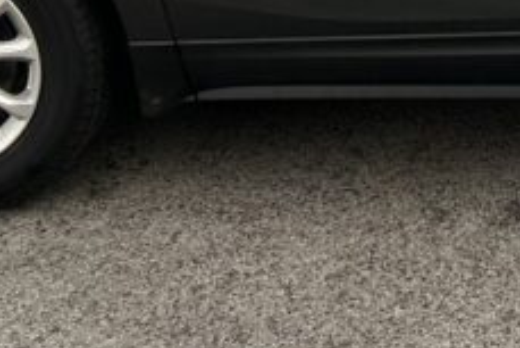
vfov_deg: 10.7
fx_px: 1749
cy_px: -275
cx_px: 563
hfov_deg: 16.4
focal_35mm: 121
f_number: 1.5
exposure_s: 1/216
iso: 40
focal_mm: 5.7
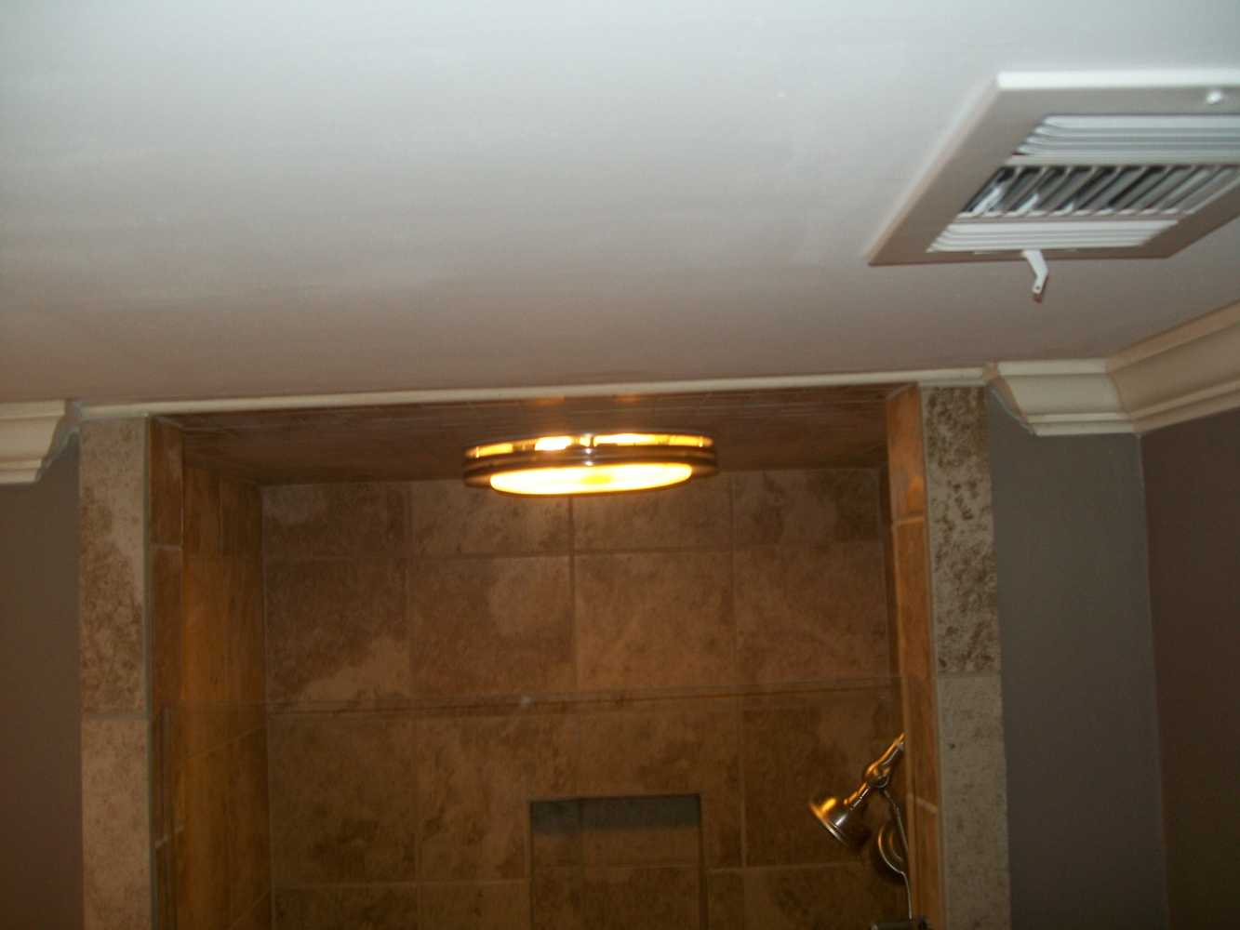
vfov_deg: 39.7
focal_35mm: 36
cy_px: 465
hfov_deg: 51.4
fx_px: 1290
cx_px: 620
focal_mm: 6
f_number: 2.7
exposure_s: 1/30
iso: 80
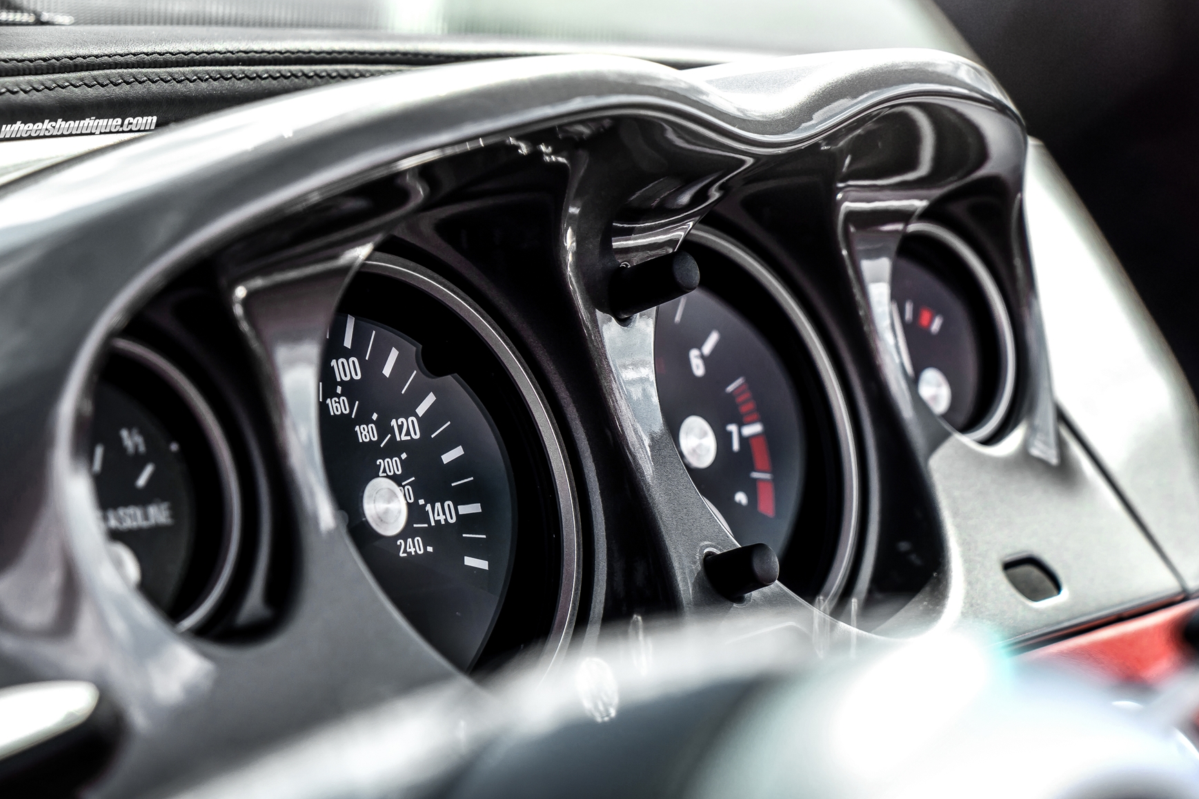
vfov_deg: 11.8
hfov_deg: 17.6
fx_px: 3863
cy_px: 383
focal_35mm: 116
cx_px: 624
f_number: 6.3
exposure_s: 1/125
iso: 100
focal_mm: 70
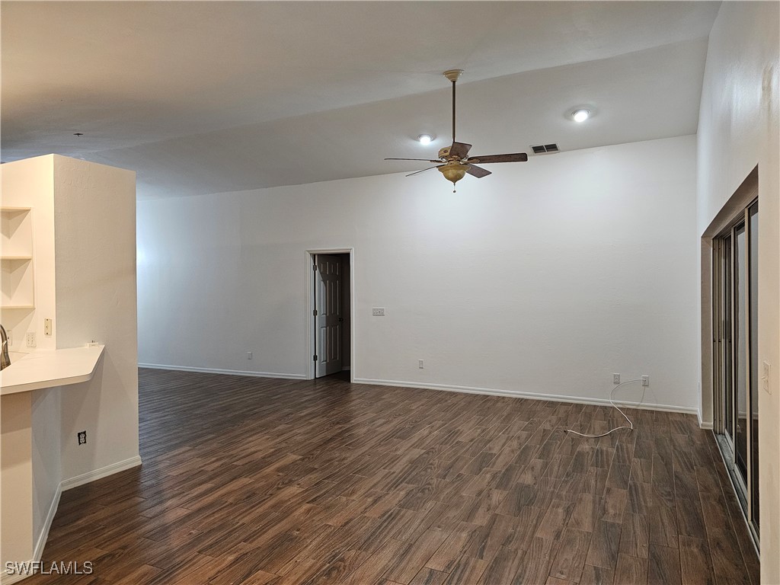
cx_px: 390
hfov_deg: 73.9
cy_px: 292
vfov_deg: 58.9
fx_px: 518
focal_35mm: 23
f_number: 1.7
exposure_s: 1/120
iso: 640
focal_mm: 6.3
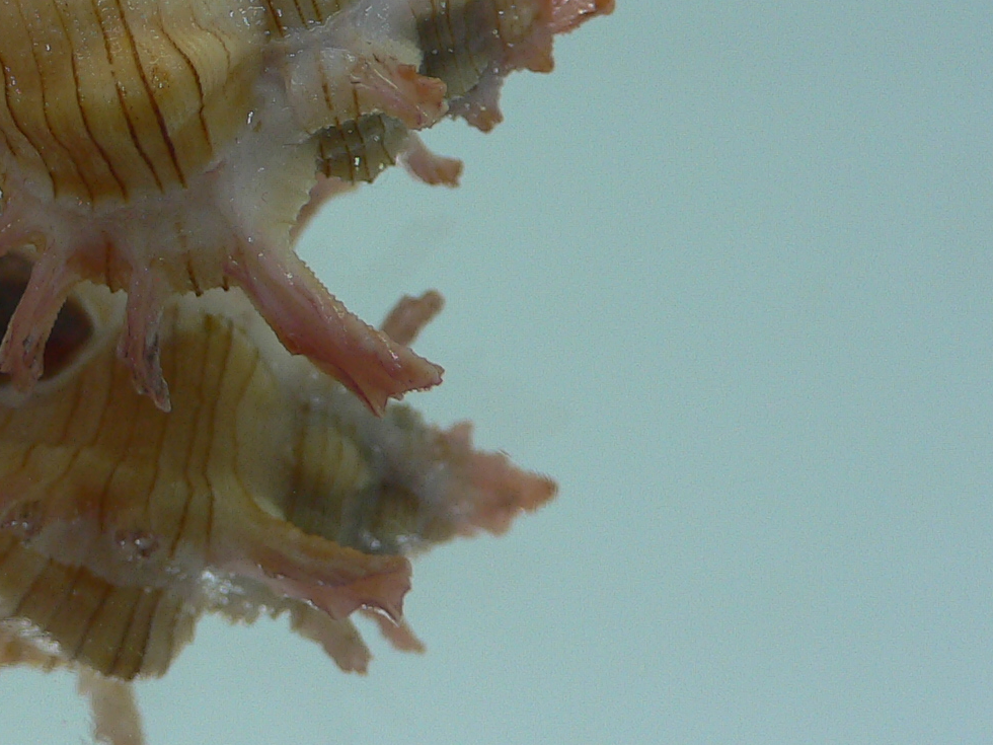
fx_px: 2065
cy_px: 129
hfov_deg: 25.9
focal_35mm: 72
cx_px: 44
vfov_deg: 20.2
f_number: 2.8
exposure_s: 1/60
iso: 80
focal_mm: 4.6
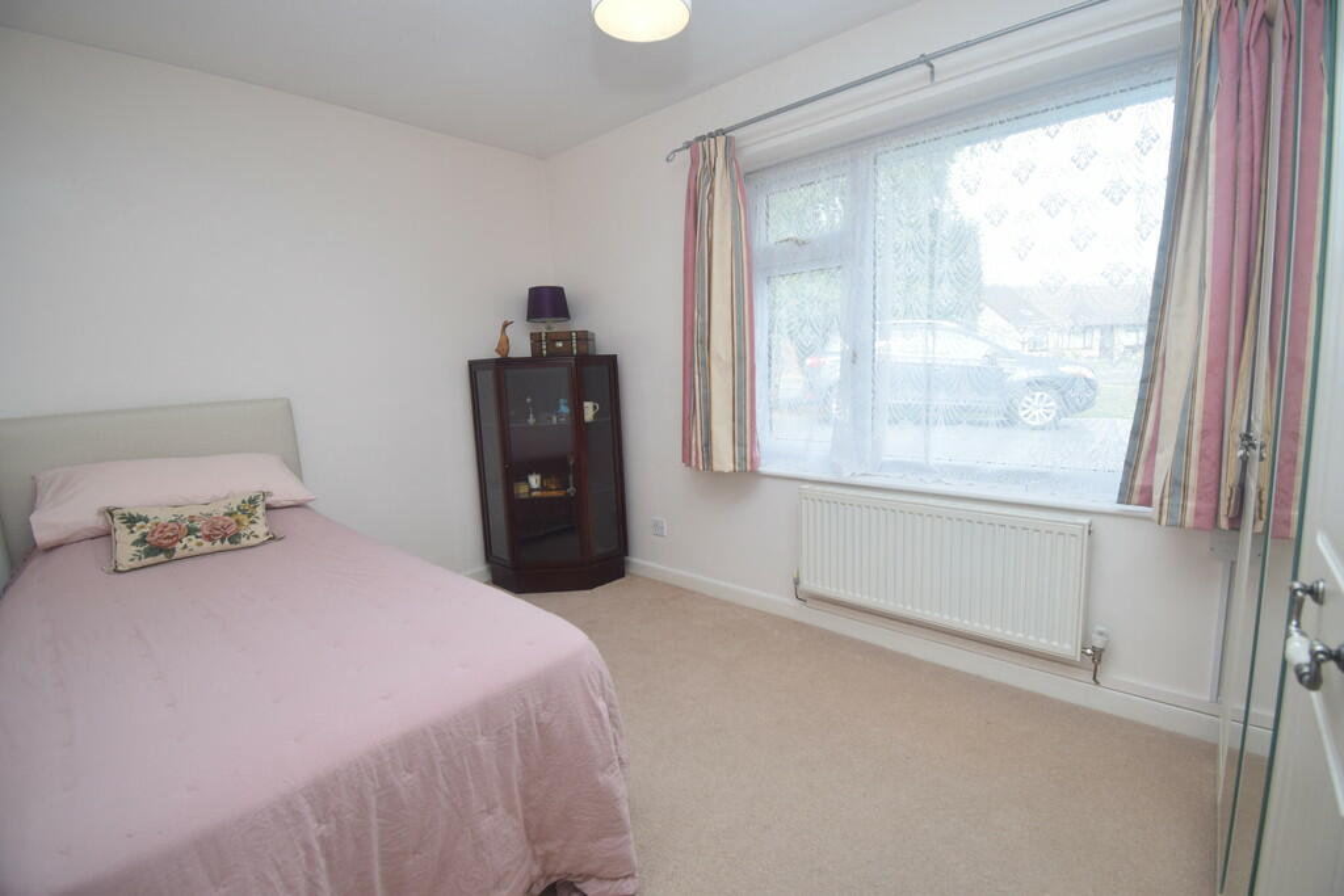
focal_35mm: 15
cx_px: 672
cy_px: 448
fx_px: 560
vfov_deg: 77.3
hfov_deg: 100.4
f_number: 5.6
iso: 400
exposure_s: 1/125
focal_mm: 10
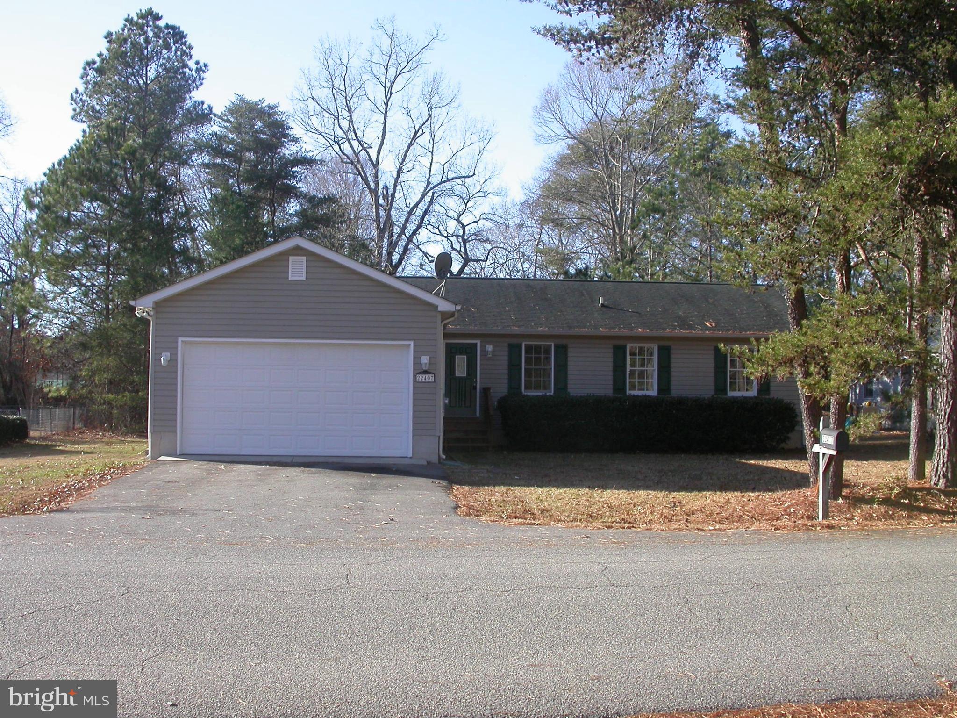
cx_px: 478
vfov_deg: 37.7
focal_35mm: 38
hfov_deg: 49.0
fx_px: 1051
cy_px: 359
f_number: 6
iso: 100
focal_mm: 7.85
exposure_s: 1/192
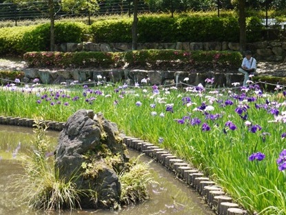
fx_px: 662
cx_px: 143
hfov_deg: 24.4
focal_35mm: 80
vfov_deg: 18.5
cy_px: 108
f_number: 5.6
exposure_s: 1/160
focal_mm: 40
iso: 100
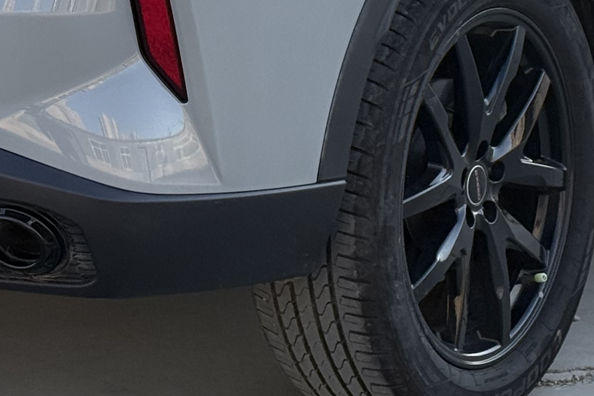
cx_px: 215
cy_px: -189
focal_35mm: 169
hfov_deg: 12.1
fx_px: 2788
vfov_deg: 8.0
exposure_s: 1/962
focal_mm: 6.76
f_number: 1.78
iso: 64
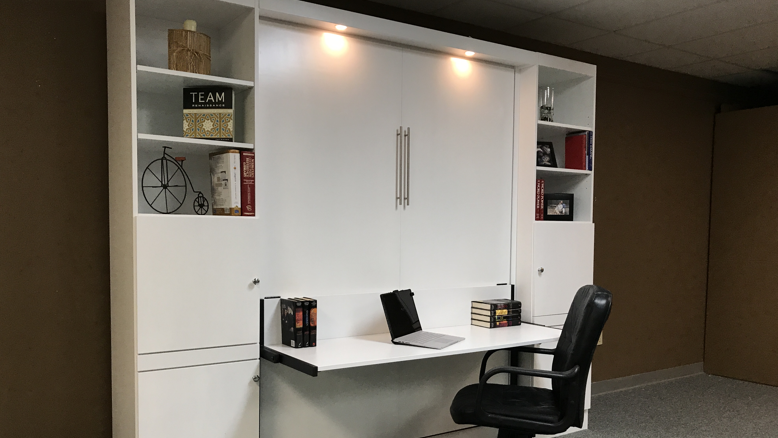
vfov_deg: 37.5
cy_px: 274
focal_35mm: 31
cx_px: 384
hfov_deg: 62.6
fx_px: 640
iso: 32
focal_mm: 3.99
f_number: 1.8
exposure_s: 1/30
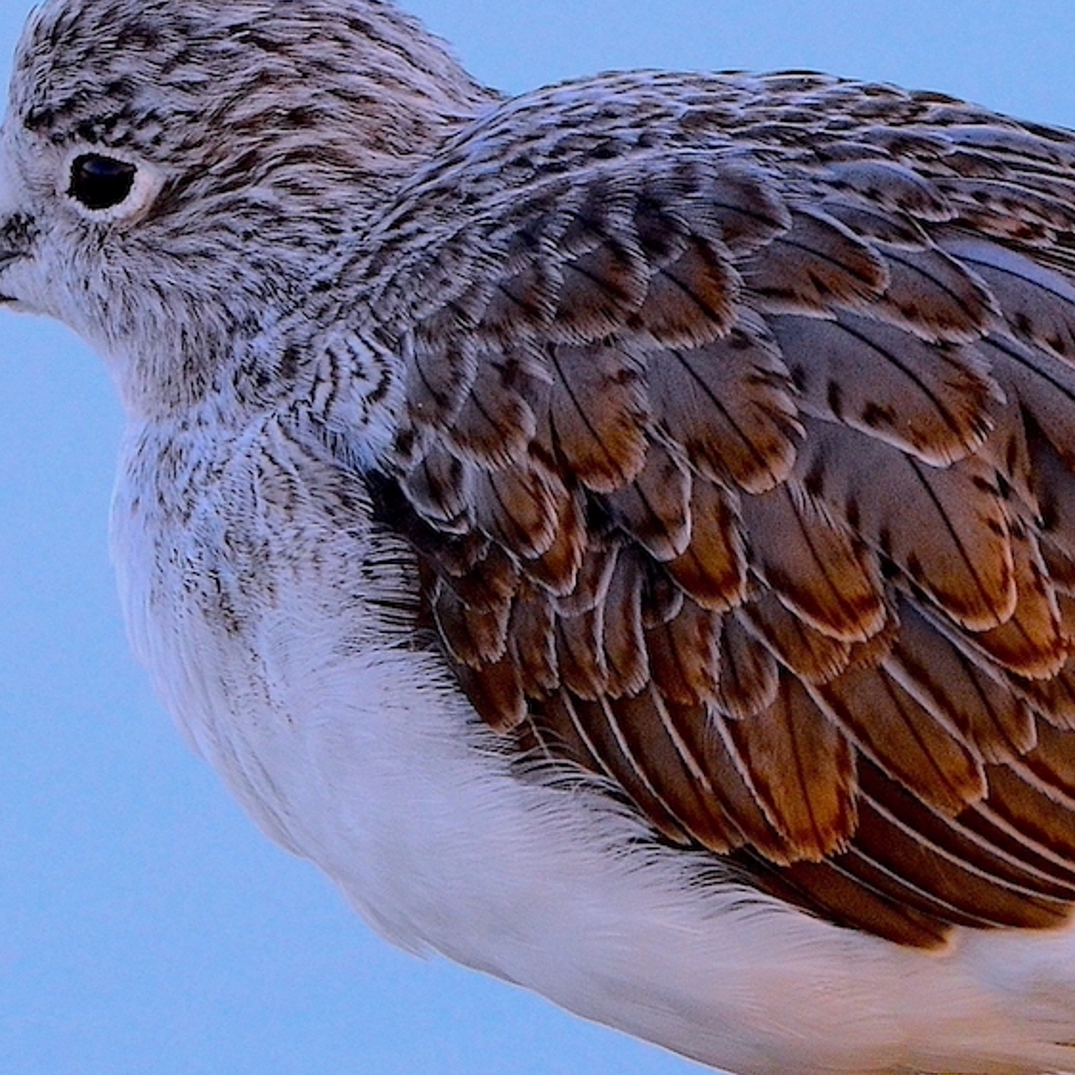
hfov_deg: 0.6
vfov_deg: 0.6
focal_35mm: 2886
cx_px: 379
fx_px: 101399
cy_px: 1130
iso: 800
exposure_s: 1/250
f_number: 8
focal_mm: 600
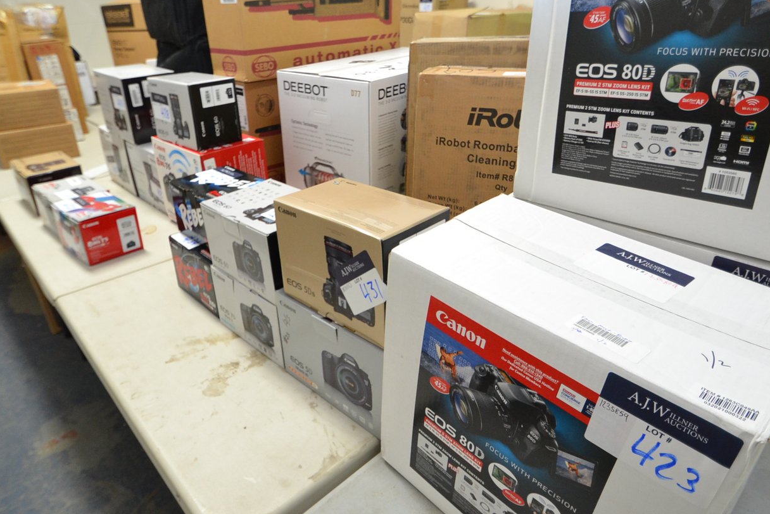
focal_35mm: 21
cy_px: 250
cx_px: 356
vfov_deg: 59.5
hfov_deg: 81.1
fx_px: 449
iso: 1000
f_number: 3.5
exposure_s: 1/60
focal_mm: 10
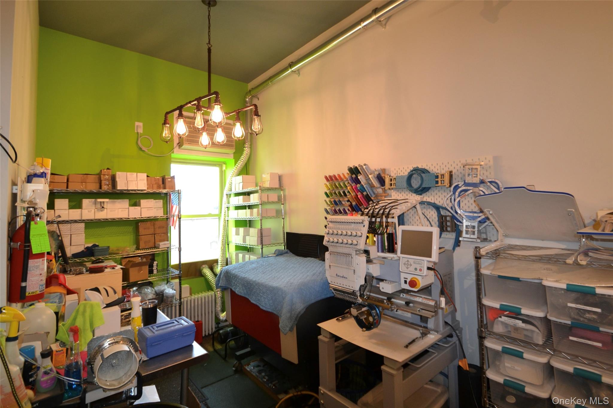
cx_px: 306
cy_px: 204
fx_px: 255
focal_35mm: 15
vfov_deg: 77.3
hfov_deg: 100.4
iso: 400
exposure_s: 1/60
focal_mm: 10
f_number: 3.5
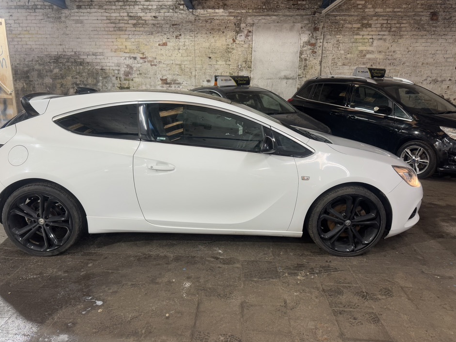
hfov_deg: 67.2
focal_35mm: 26
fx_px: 343
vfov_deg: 53.1
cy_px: 177
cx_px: 213
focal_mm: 6.76
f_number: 1.78
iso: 100
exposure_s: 1/50
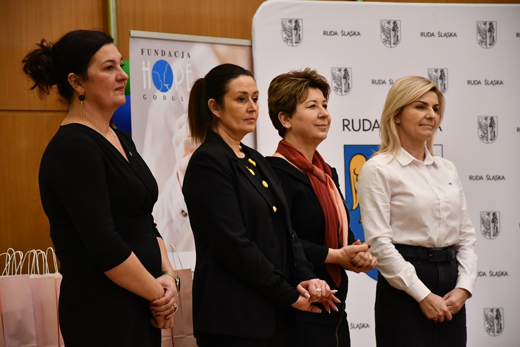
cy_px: 174
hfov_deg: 13.7
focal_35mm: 150
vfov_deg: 9.2
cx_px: 260
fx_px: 2167
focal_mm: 100
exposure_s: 1/125
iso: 3200
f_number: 5.6
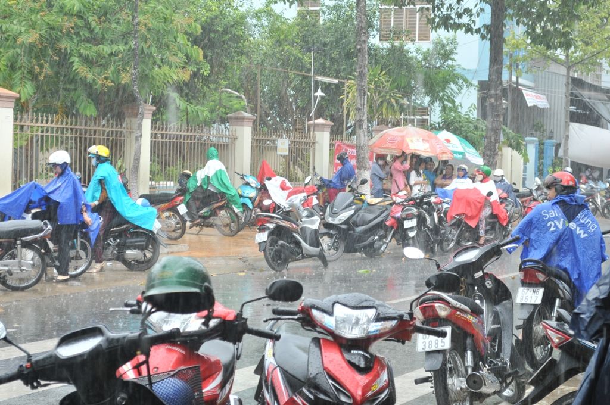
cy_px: 202
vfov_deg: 16.5
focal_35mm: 82
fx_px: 1396
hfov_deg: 24.6
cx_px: 305
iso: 400
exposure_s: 1/160
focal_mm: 55
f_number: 6.3
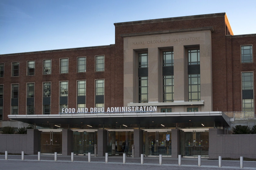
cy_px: 85
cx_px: 128
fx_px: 355
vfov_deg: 26.9
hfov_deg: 39.6
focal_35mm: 50
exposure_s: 1/40
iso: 500
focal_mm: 50
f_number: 14
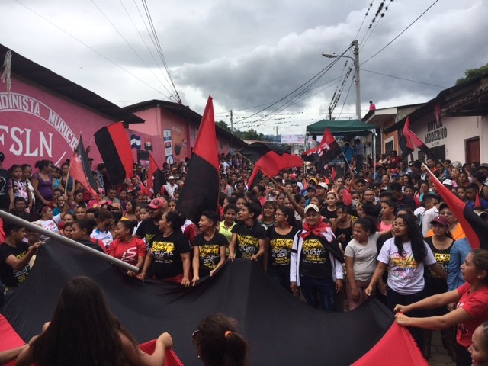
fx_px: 409
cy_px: 183
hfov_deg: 61.7
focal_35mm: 29
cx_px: 244
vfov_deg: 48.2
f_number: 2.2
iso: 25
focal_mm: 4.15
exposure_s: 1/855
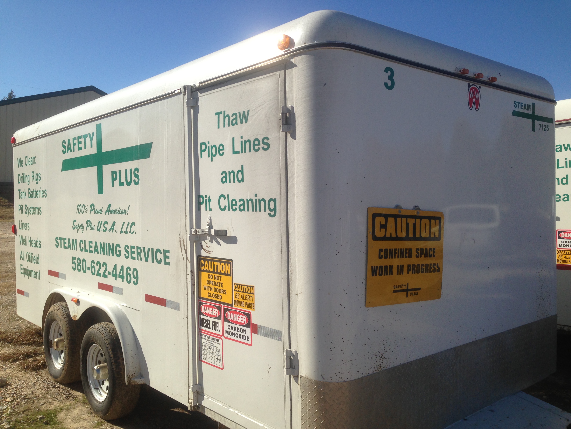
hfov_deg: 55.4
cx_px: 286
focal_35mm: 33
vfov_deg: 42.9
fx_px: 544
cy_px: 214
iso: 50
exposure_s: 1/1808
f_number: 2.4
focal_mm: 4.13
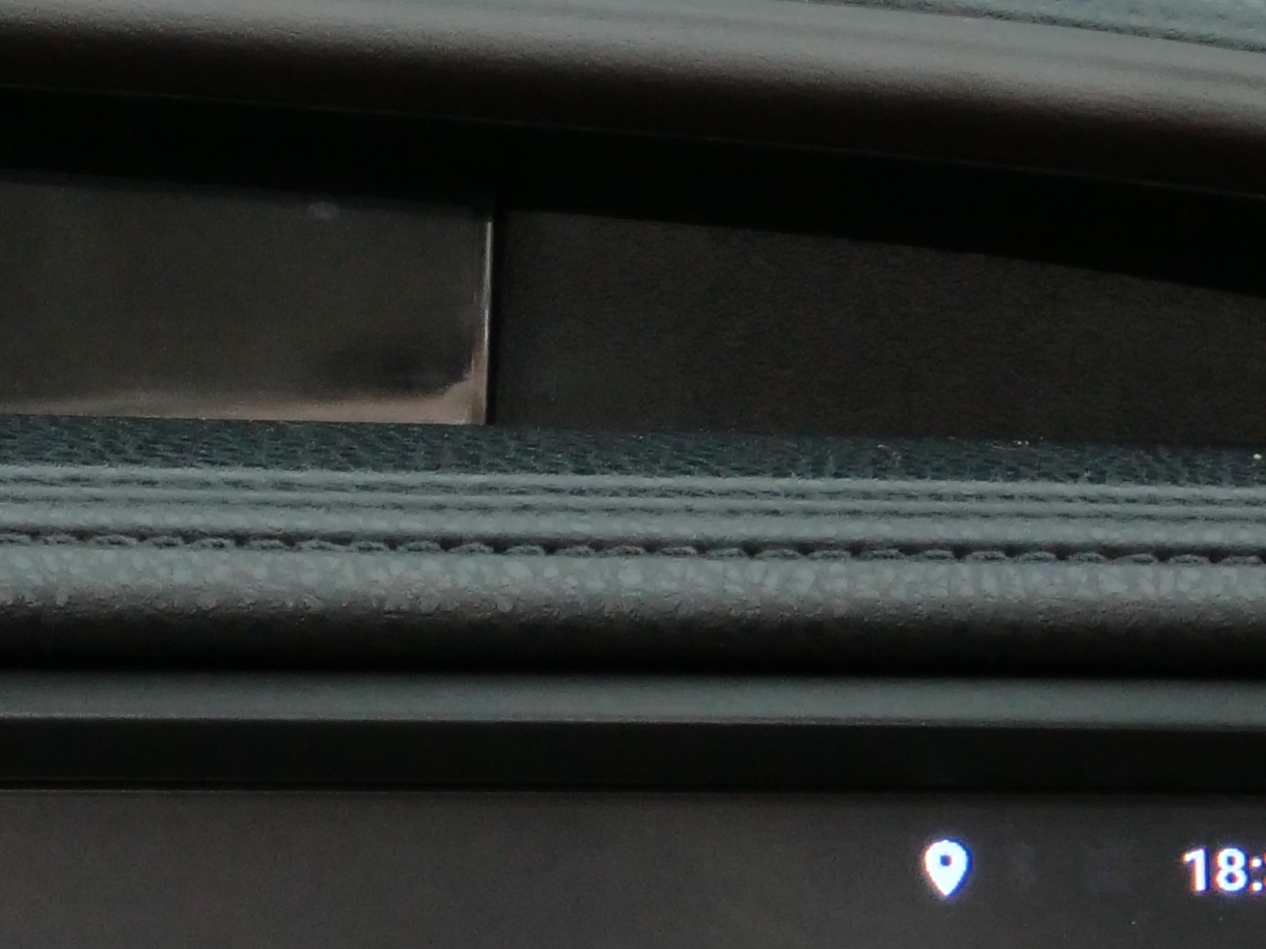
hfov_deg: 5.8
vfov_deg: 4.3
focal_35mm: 340
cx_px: -126
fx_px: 12435
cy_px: 1384
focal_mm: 40
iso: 800
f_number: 5.5
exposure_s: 1/20
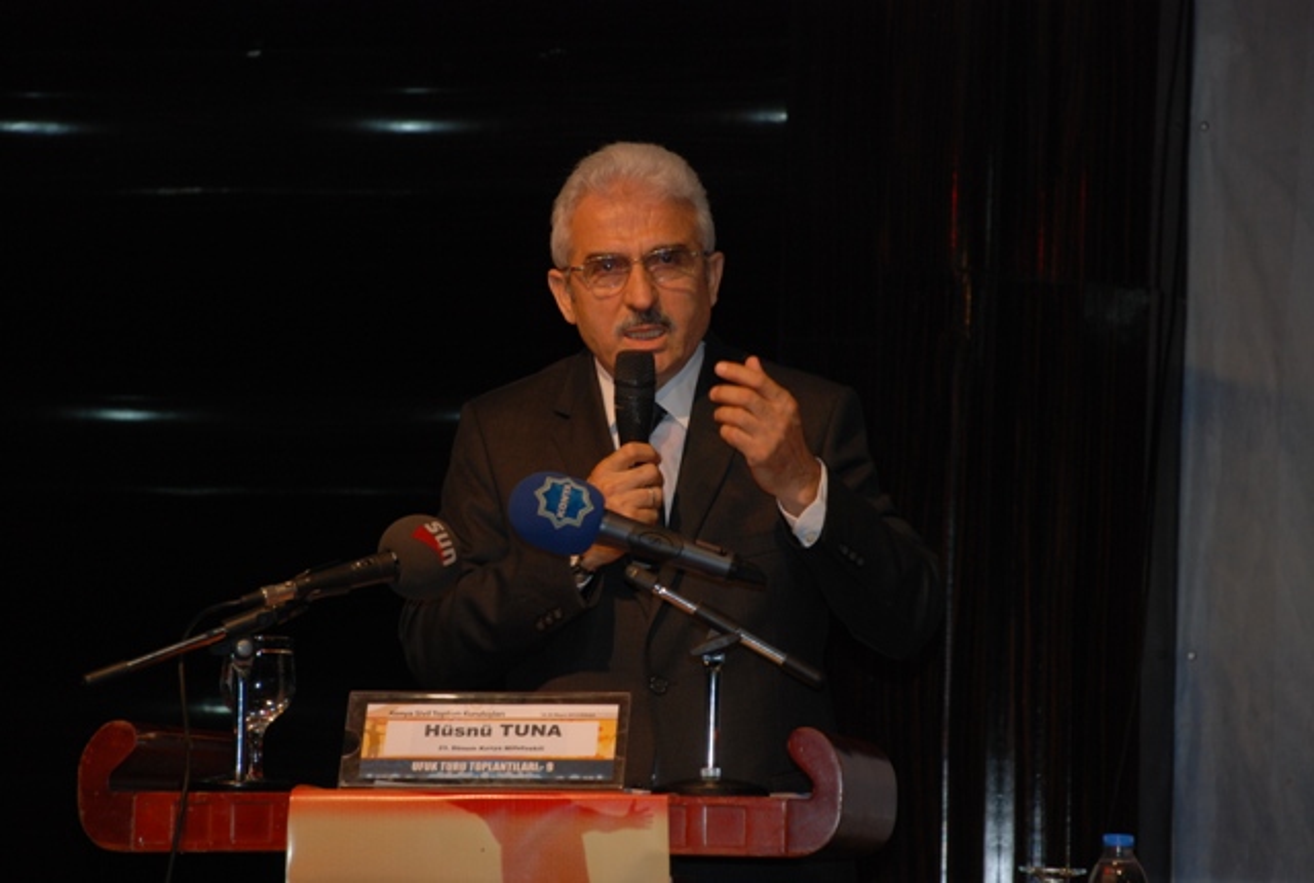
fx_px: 5762
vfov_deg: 8.8
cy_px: 442
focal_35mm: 158
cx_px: 657
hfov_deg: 13.0
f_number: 5.6
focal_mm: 105
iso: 220
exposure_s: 1/60
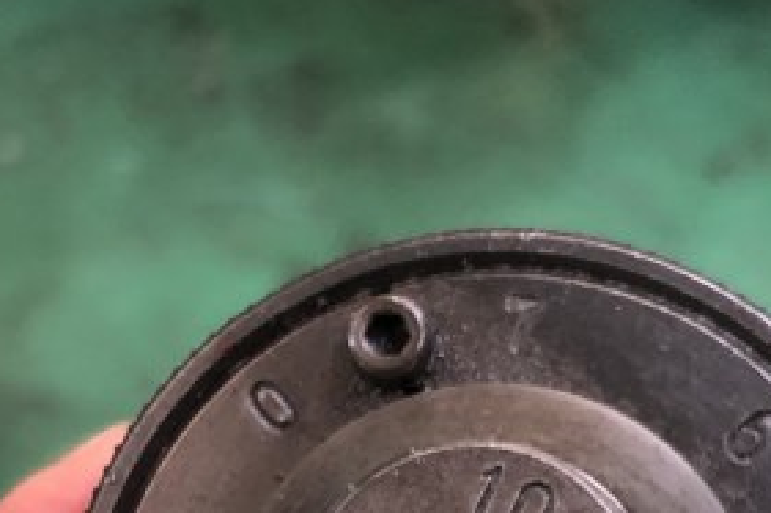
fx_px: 1776
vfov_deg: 15.4
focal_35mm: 83
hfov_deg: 24.5
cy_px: 721
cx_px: 455
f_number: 1.8
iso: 100
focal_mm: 3.99
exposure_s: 1/13
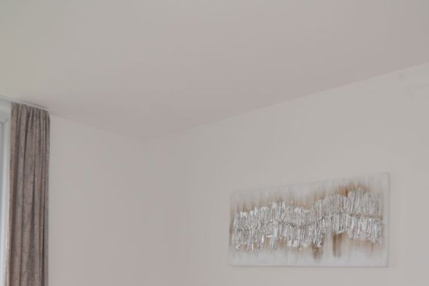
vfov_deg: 36.1
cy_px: 266
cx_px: 241
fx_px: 405
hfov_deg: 55.6
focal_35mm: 34
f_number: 3.2
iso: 200
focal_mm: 16
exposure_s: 1/160
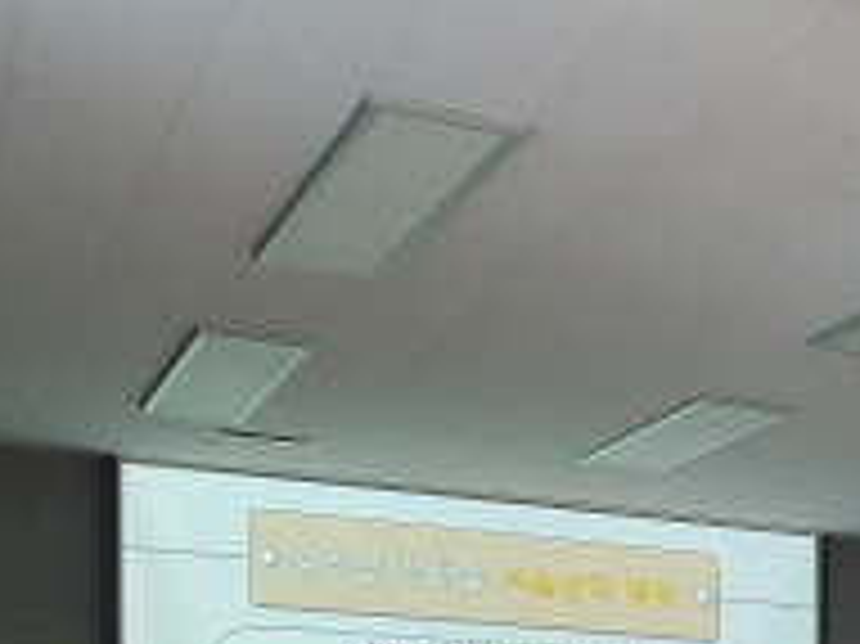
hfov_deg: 22.5
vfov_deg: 17.0
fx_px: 1961
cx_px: 1067
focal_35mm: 79
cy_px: 934
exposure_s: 1/120
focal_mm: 4.3
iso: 200
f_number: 2.4
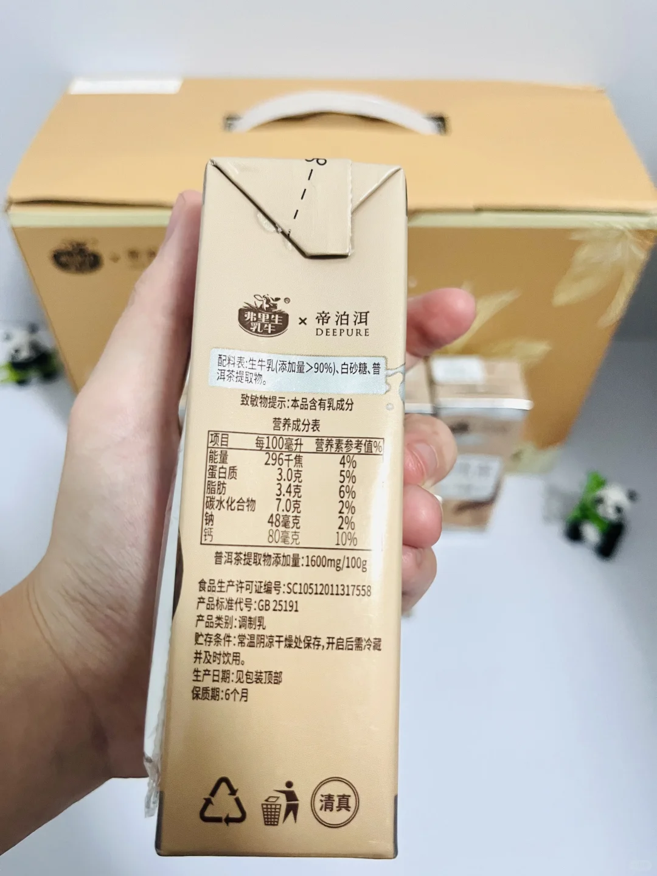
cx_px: 328
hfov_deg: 53.1
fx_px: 658
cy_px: 438
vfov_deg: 67.3
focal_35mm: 26
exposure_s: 1/50
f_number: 1.6
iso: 400
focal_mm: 5.1
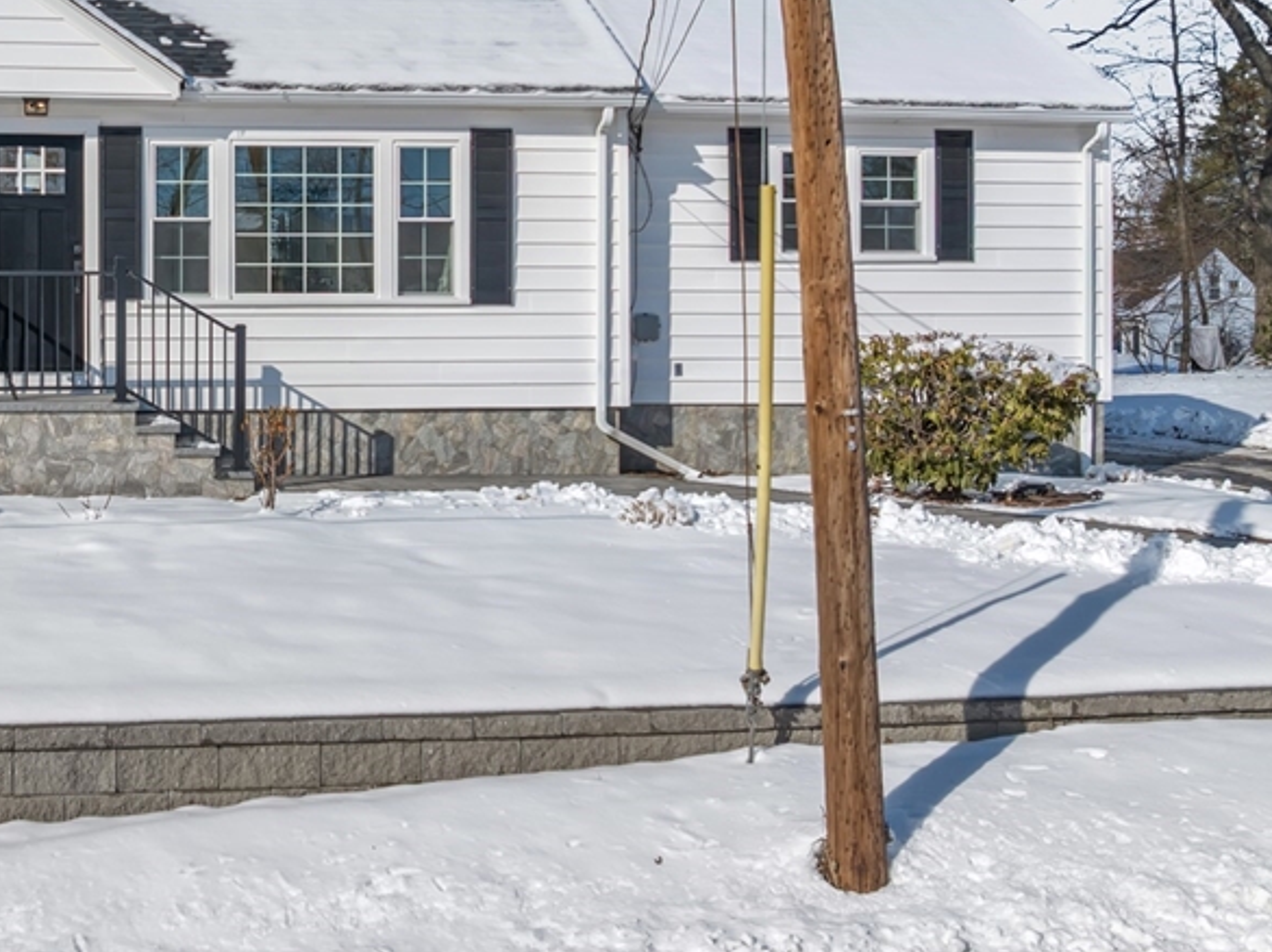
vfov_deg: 34.1
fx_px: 1542
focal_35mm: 42
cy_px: 338
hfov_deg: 42.1
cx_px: 196
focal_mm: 12.29
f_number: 2.8
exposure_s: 1/240
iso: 100
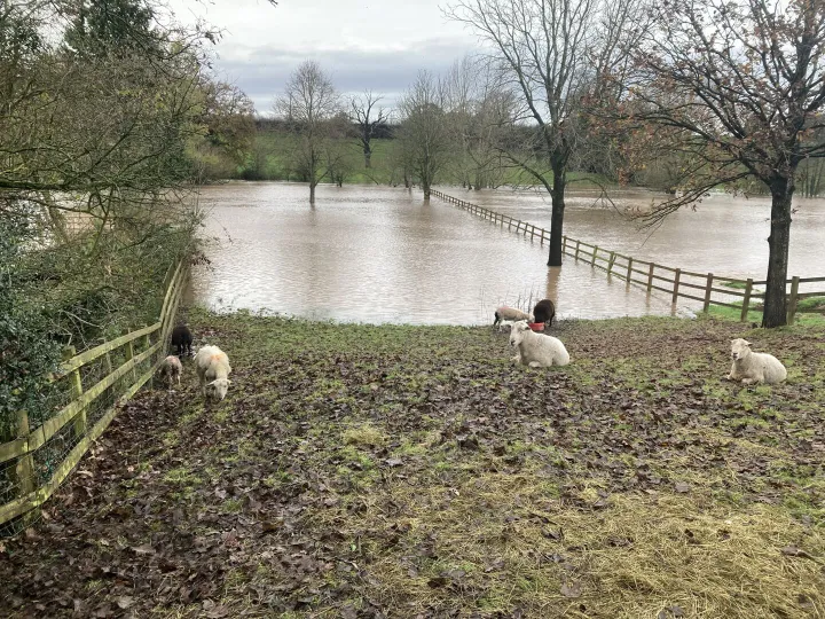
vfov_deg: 49.7
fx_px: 667
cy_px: 310
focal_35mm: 28
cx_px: 412
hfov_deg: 63.4
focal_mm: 3.99
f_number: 1.8
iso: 20
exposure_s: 1/203
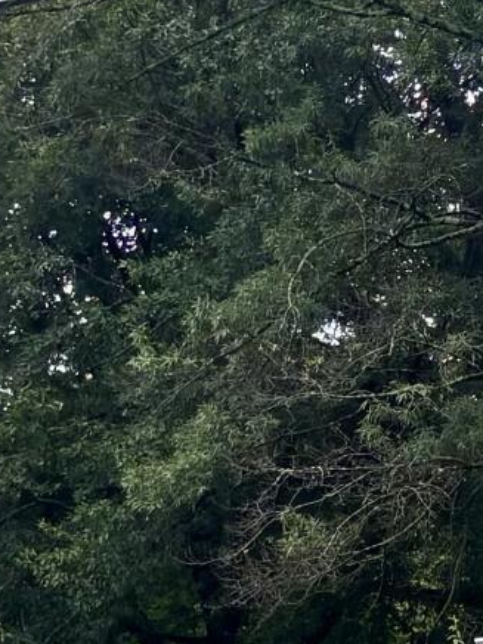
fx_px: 3330
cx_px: 1629
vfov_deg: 10.7
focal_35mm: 179
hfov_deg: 7.1
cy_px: 963
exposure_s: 1/510
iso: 50
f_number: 1.6
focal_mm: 5.96
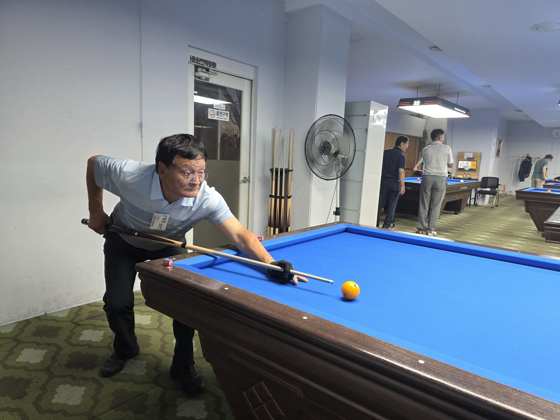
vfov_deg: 58.9
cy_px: 210
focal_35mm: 23
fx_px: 372
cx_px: 280
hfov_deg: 73.9
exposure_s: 1/120
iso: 200
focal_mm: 6.3
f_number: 1.7
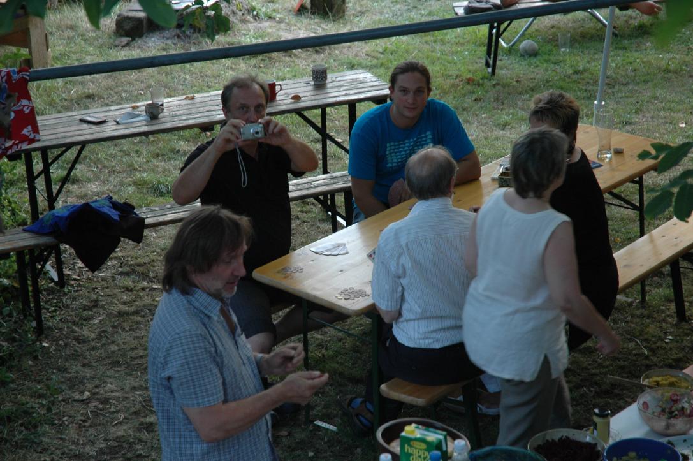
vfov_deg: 13.0
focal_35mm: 105
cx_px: 346
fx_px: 2020
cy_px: 230
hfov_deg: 19.5
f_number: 4.5
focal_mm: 70
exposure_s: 1/60
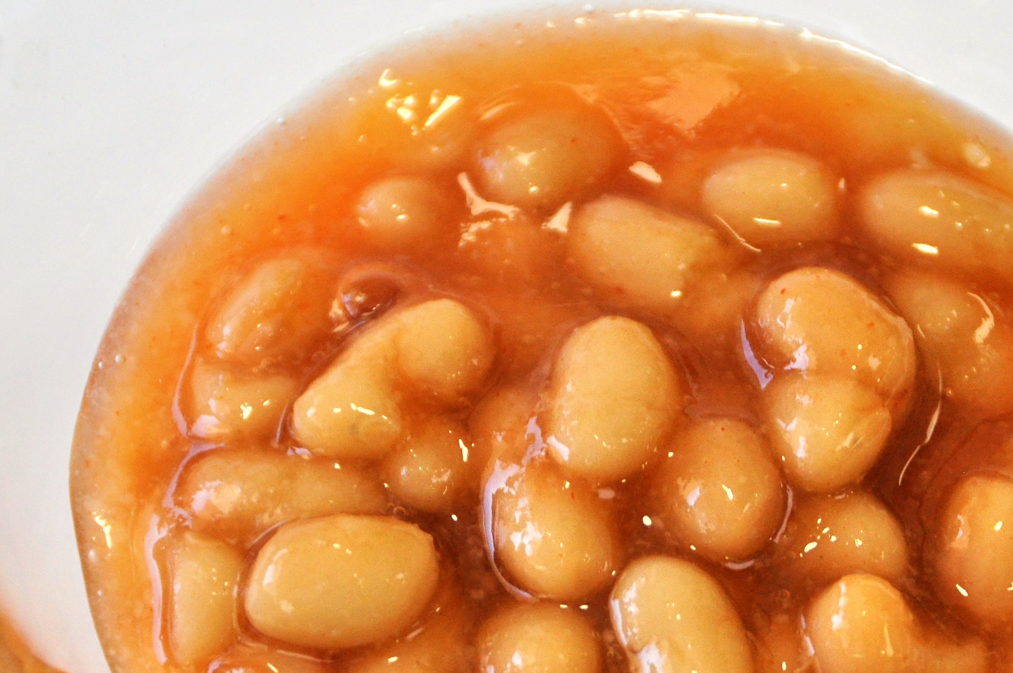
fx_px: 9274
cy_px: 417
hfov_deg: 6.3
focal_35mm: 330
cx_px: 664
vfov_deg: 4.2
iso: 800
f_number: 5.3
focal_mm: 120
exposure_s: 1/125
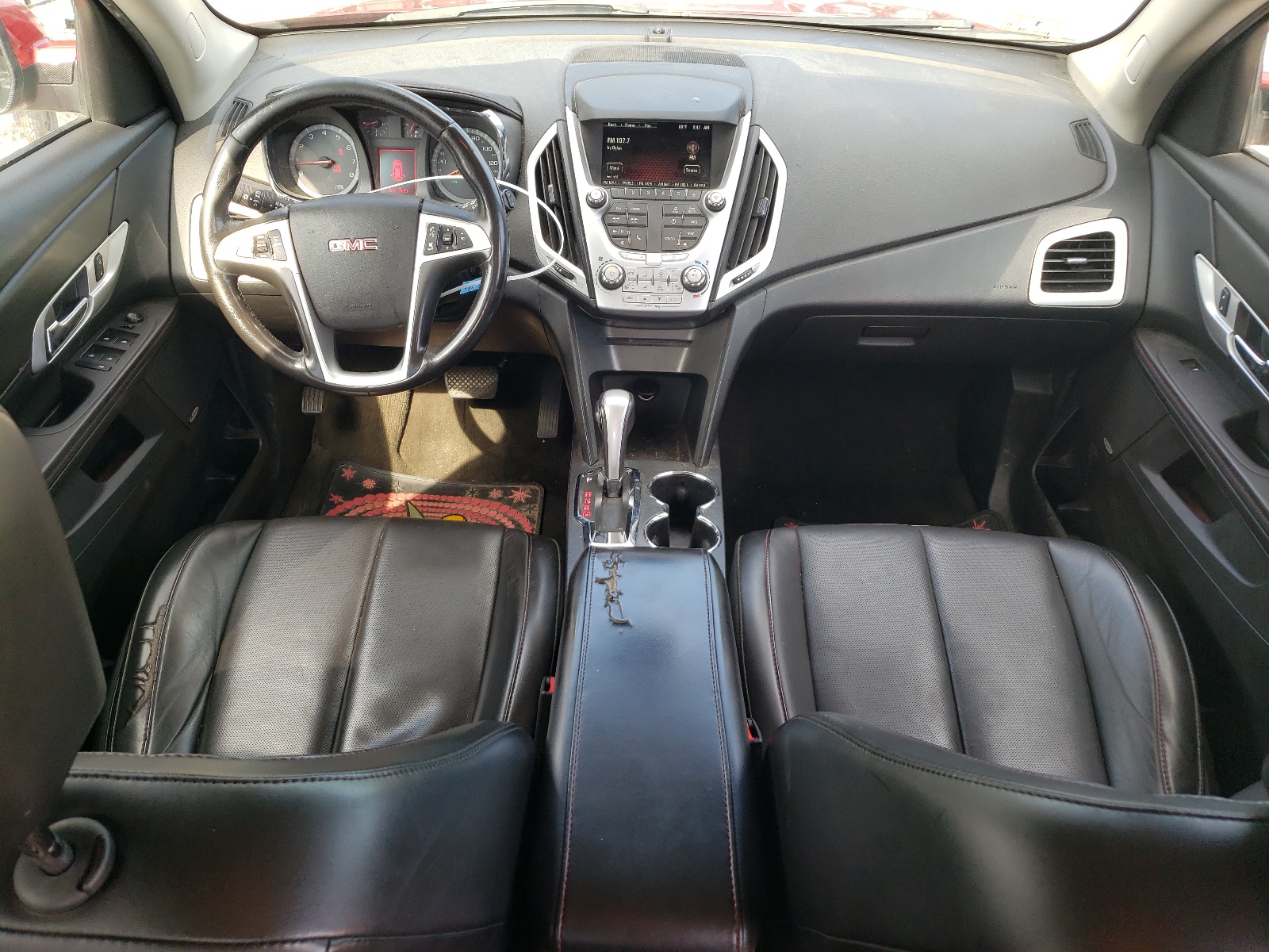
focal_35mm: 26
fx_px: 953
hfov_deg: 67.3
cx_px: 634
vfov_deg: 53.1
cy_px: 476
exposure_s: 1/167
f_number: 1.5
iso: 50
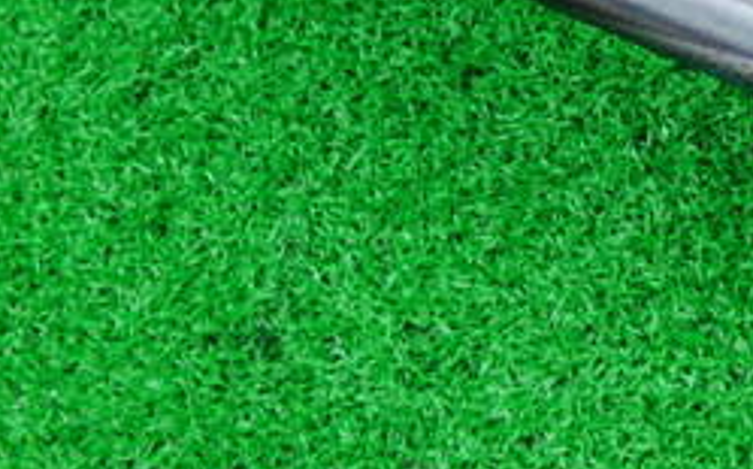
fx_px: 2070
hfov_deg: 20.0
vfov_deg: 12.8
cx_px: 741
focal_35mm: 101
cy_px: 70
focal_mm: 6.42
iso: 400
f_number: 3.6
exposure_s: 1/20
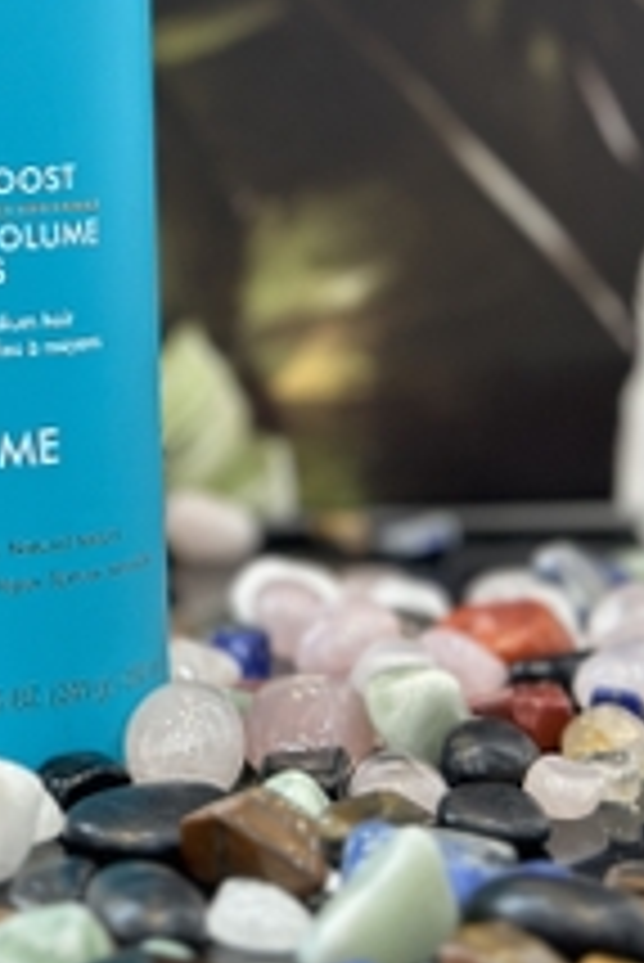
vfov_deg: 17.6
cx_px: -9
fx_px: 3000
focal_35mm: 112
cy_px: -86
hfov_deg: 12.1
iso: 160
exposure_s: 1/100
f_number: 1.78
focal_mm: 6.86
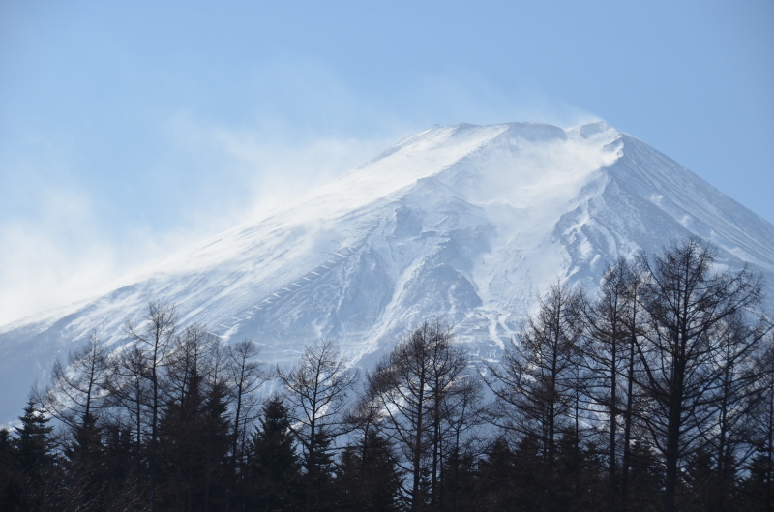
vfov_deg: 8.7
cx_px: 387
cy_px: 256
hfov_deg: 13.1
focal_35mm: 158
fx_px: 3378
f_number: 8
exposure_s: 1/3200
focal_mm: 105
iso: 400
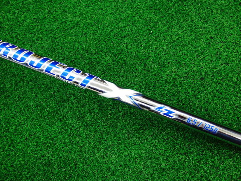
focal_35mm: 37
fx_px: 258
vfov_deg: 38.7
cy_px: 90
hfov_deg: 50.1
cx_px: 120
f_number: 3.6
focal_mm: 6.42
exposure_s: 1/40
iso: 400
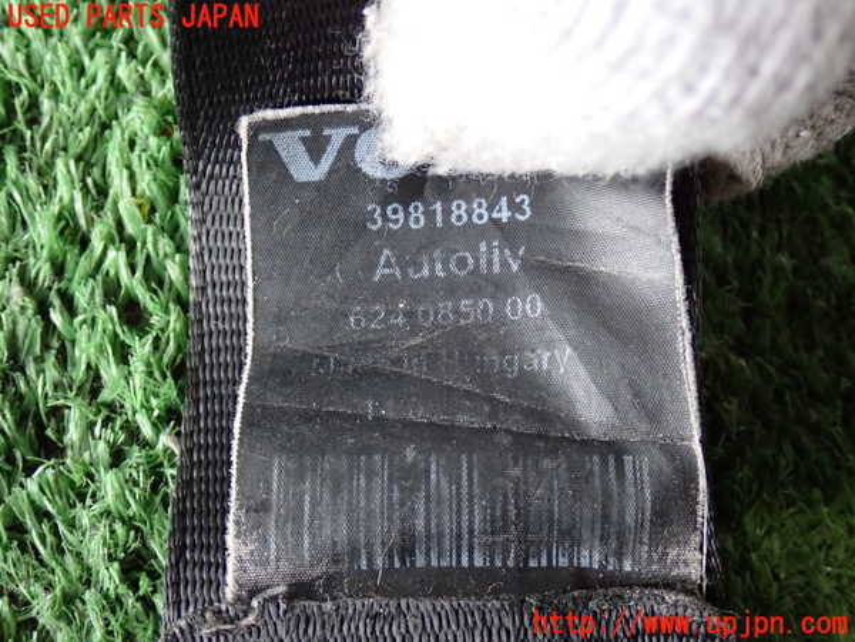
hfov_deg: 38.2
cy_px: 321
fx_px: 1235
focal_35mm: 50
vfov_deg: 29.1
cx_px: 428
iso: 800
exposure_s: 1/30
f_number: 3.2
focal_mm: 9.01
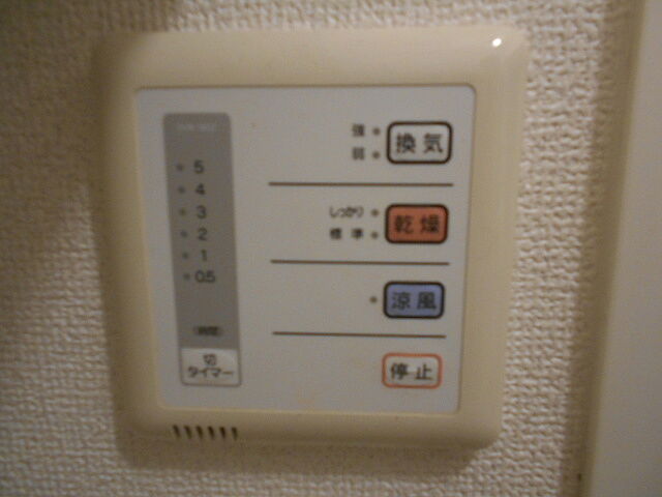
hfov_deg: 67.3
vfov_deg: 53.1
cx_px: 331
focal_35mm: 26
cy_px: 248
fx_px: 497
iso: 320
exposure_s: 1/30
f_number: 3.2
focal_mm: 4.6
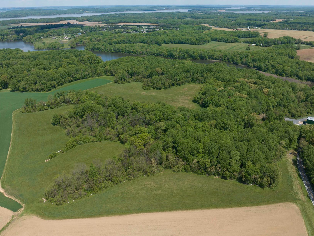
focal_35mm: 30
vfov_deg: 46.8
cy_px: 118
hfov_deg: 60.0
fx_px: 272
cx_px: 161
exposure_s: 1/2000
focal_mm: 12.29
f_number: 2.8
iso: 100
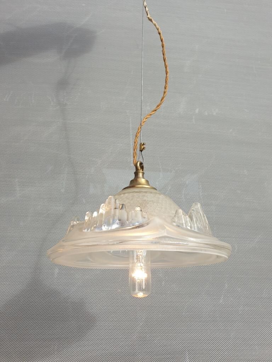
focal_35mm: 26
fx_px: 272
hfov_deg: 53.1
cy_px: 181
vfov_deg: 67.3
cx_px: 136
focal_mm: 4.3
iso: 50
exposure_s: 1/479
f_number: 2.4
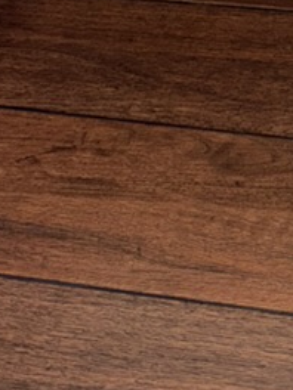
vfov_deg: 17.3
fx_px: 1050
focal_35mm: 93
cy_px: -307
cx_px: 405
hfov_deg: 15.0
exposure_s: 1/29
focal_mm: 6.76
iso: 64
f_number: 1.78
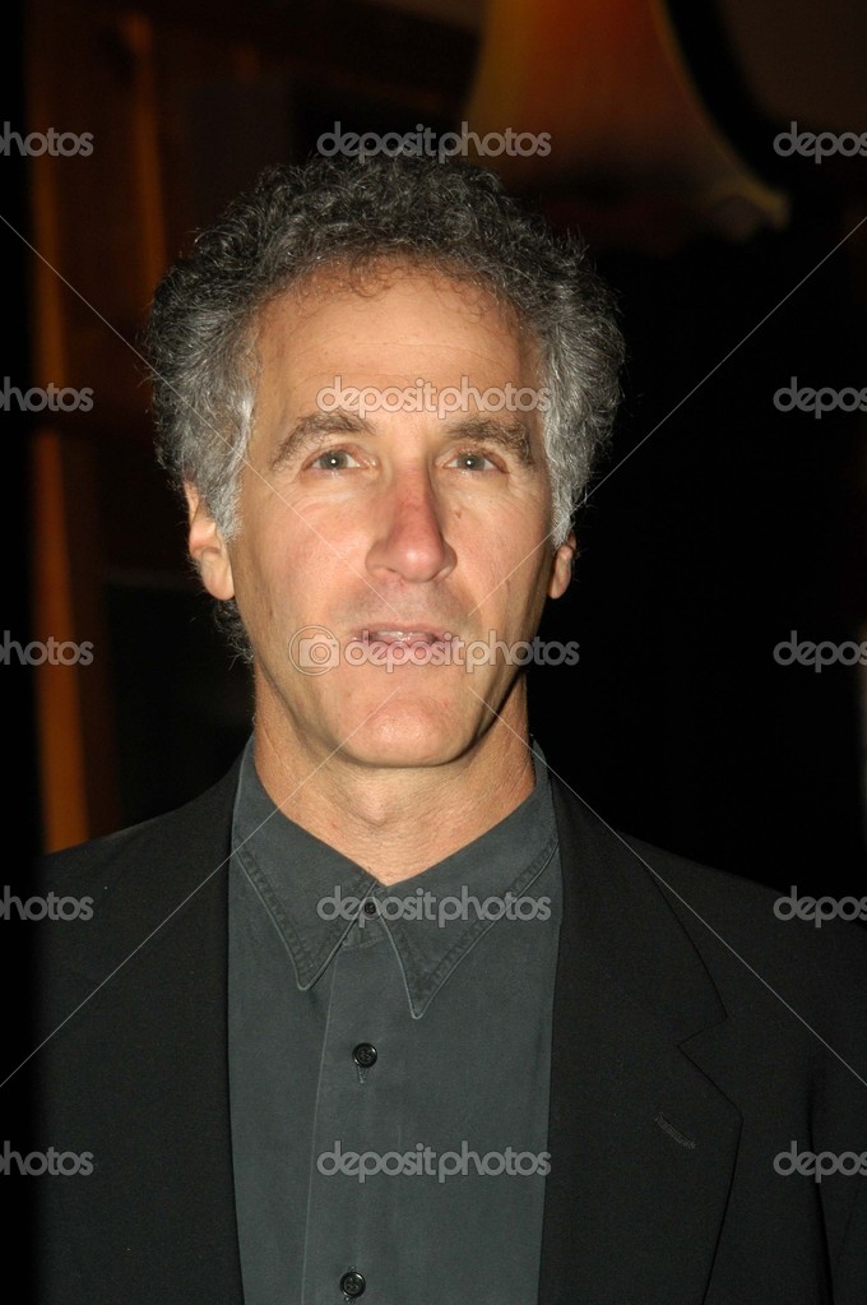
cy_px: 652
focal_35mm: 129
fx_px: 4669
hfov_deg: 10.6
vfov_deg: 15.9
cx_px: 434
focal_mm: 86
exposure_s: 1/250
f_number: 5.6
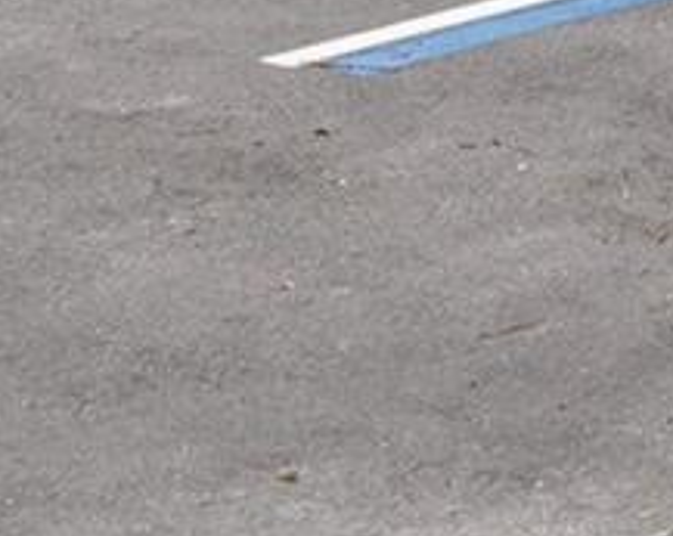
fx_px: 4137
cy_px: -802
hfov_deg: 8.6
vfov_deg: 7.0
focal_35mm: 208
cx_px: 1486
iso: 320
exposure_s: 1/80
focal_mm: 30
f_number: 8
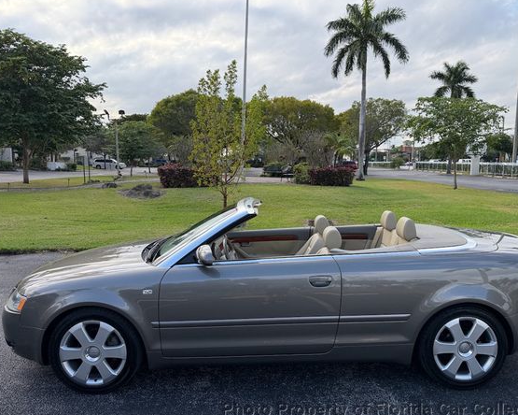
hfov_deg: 63.9
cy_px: 205
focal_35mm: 27
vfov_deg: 53.2
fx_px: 414
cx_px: 287
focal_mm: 6.76
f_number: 1.78
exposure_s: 1/2299
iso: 100
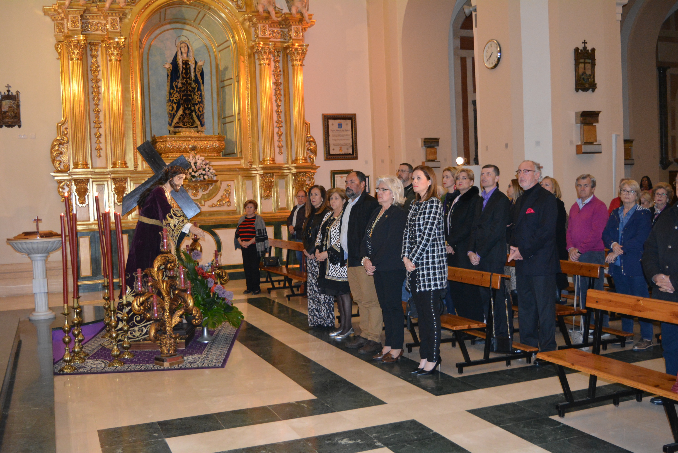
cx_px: 339
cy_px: 226
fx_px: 735
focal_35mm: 39
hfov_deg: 49.5
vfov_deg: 34.3
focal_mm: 26
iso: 2200
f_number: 4
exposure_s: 1/60
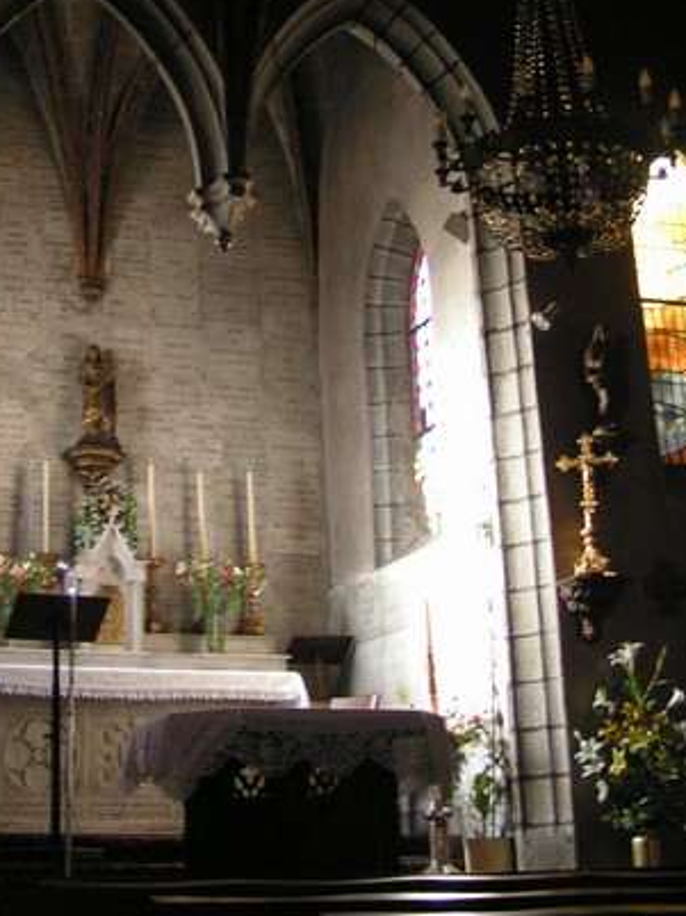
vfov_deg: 32.9
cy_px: 281
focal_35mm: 58
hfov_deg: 25.0
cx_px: 205
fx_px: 1534
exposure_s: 1/10
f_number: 2.8
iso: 200
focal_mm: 5.8
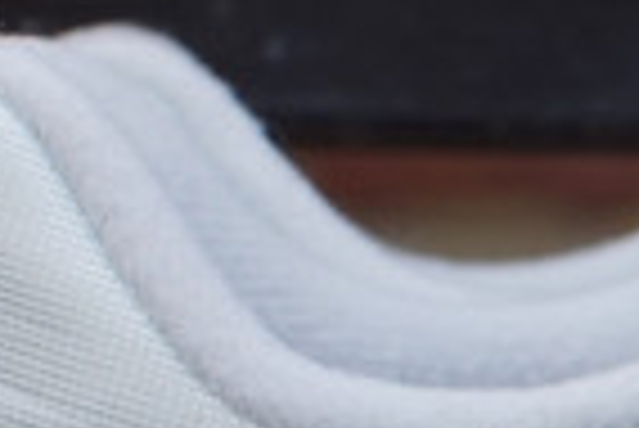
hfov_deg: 5.6
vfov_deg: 3.8
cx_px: 1336
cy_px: 667
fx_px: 6396
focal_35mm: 360
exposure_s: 1/200
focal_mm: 50
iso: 100
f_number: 9
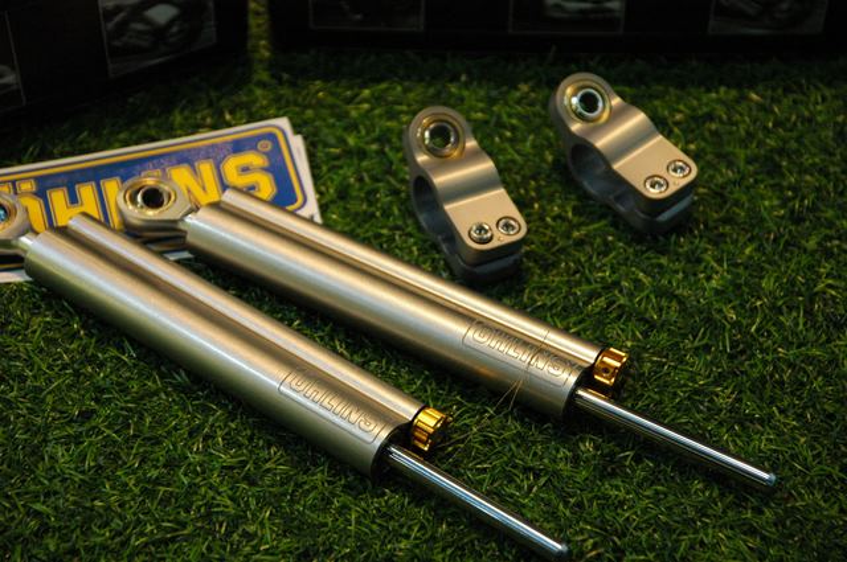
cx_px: 424
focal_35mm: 87
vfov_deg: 15.7
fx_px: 2044
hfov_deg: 23.4
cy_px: 281
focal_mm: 58
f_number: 4
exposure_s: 1/60
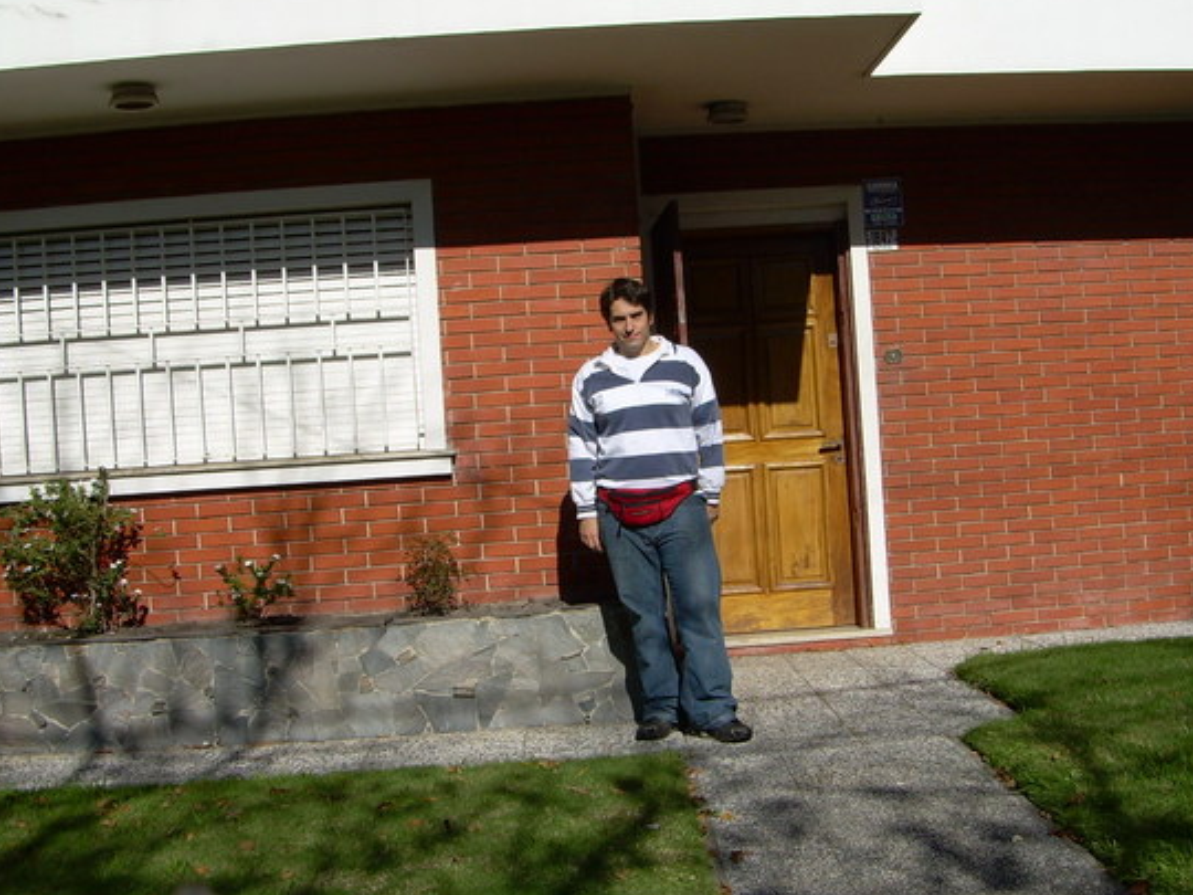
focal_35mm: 45
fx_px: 1551
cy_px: 409
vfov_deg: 32.2
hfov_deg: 42.0
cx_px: 661
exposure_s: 1/707
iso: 50
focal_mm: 6.3
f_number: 4.6
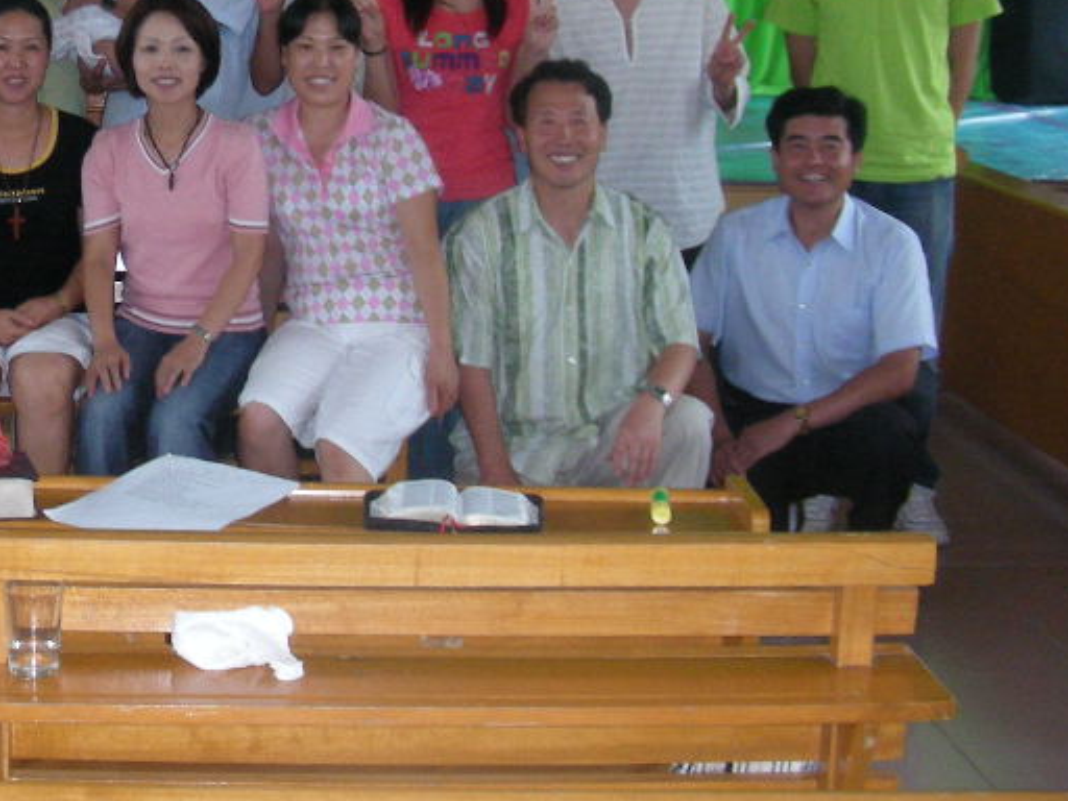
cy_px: 119
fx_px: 2345
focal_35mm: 76
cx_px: 29
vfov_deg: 19.1
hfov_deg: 24.6
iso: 183
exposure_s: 1/60
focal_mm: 6.3
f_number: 3.5
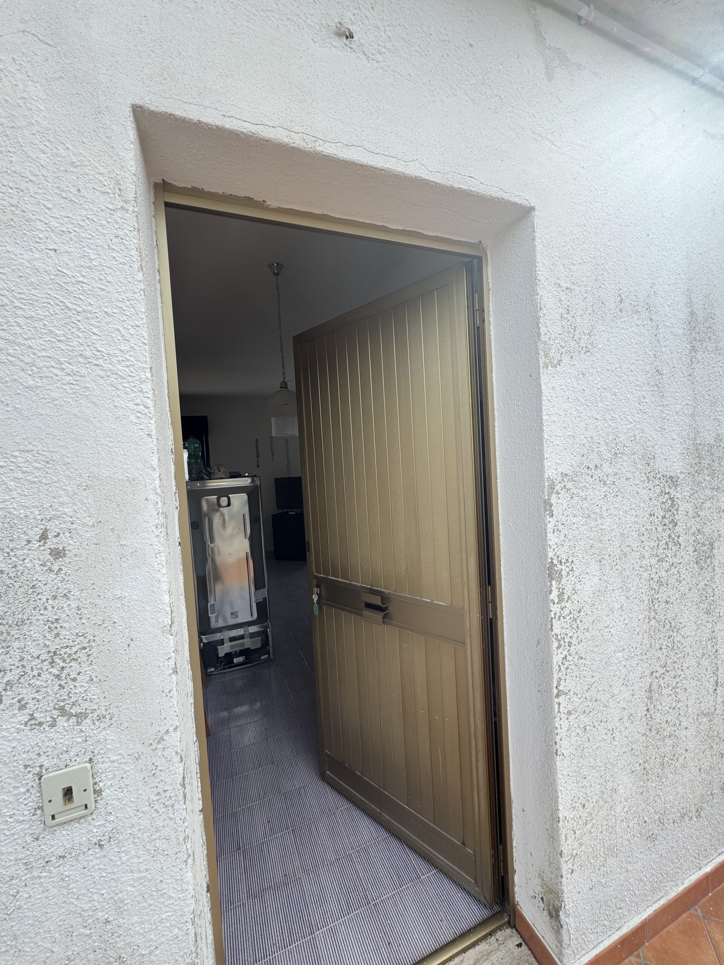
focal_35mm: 14
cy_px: 482
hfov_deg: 85.7
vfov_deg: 102.1
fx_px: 390
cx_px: 362
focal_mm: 2.22
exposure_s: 1/443
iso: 40
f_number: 2.2
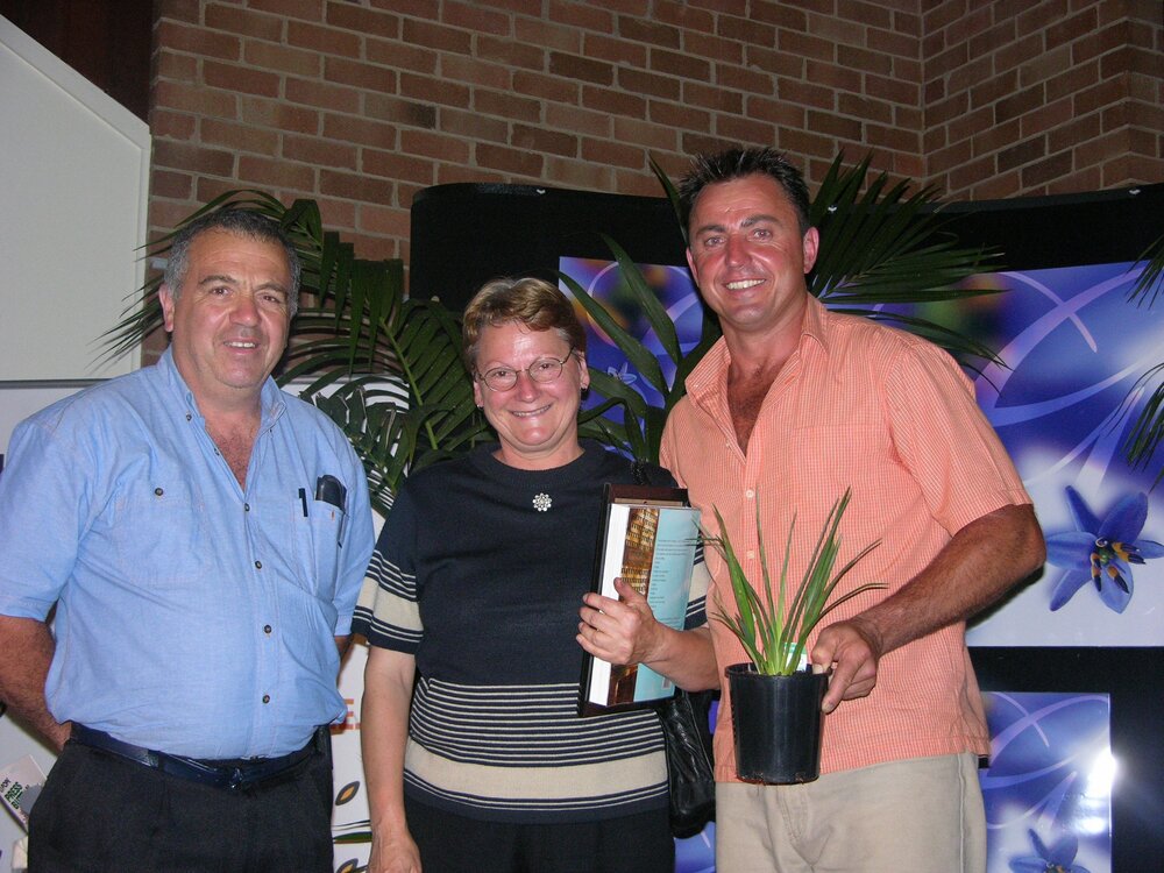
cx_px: 582
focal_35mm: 62
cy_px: 436
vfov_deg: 23.7
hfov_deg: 31.2
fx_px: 2085
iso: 200
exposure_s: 1/120
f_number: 3.2
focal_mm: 15.7
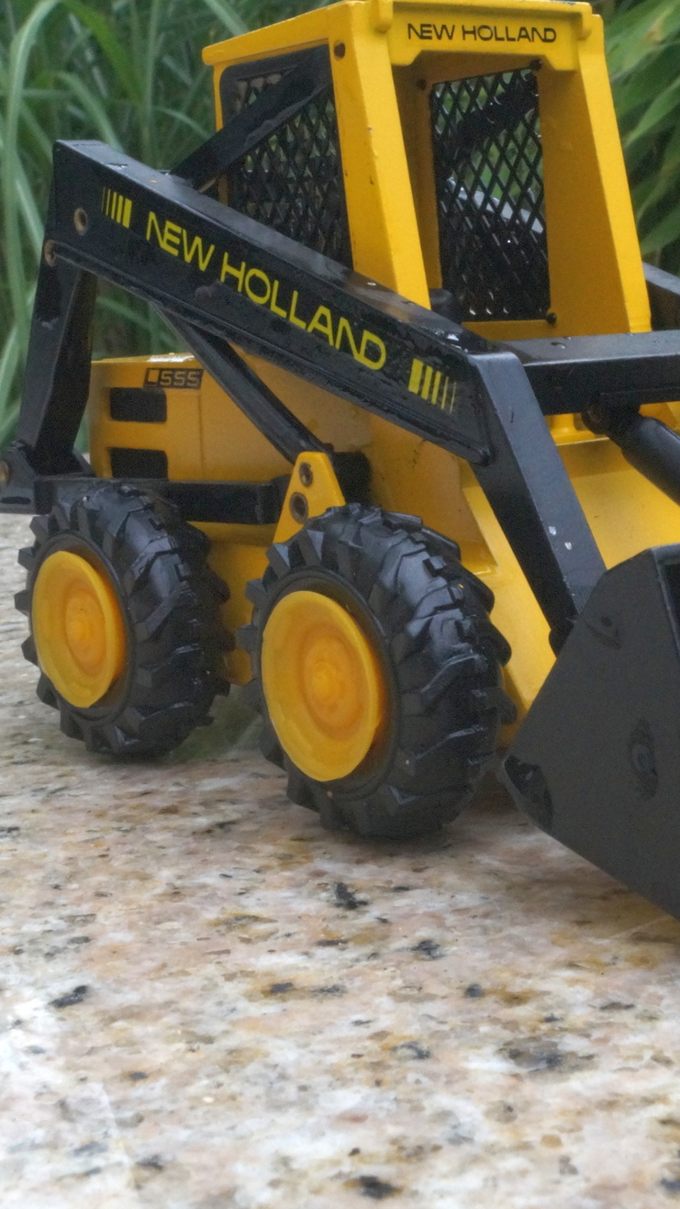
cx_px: 461
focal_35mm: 62
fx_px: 1987
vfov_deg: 33.8
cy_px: 600
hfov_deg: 19.4
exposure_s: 1/60
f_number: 25
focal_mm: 26
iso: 1600
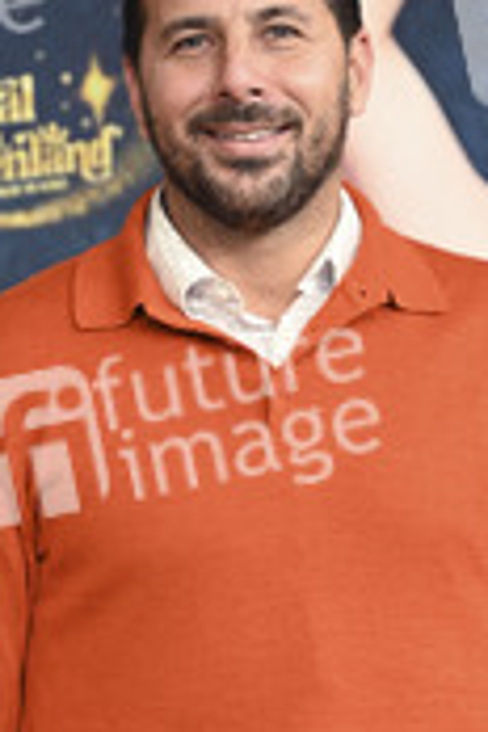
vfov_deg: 11.9
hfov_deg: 8.0
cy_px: 639
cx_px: 286
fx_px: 3497
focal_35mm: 172
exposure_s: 1/160
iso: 400
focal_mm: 75
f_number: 2.8
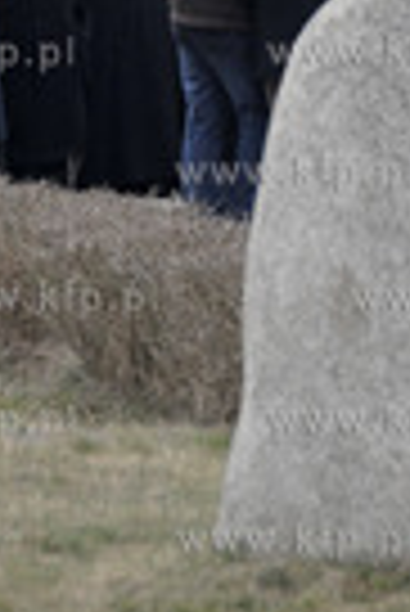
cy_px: -76
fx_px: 10112
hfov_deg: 2.3
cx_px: 324
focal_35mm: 593
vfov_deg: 3.5
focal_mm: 135
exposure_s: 1/640
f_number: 5.6
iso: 400
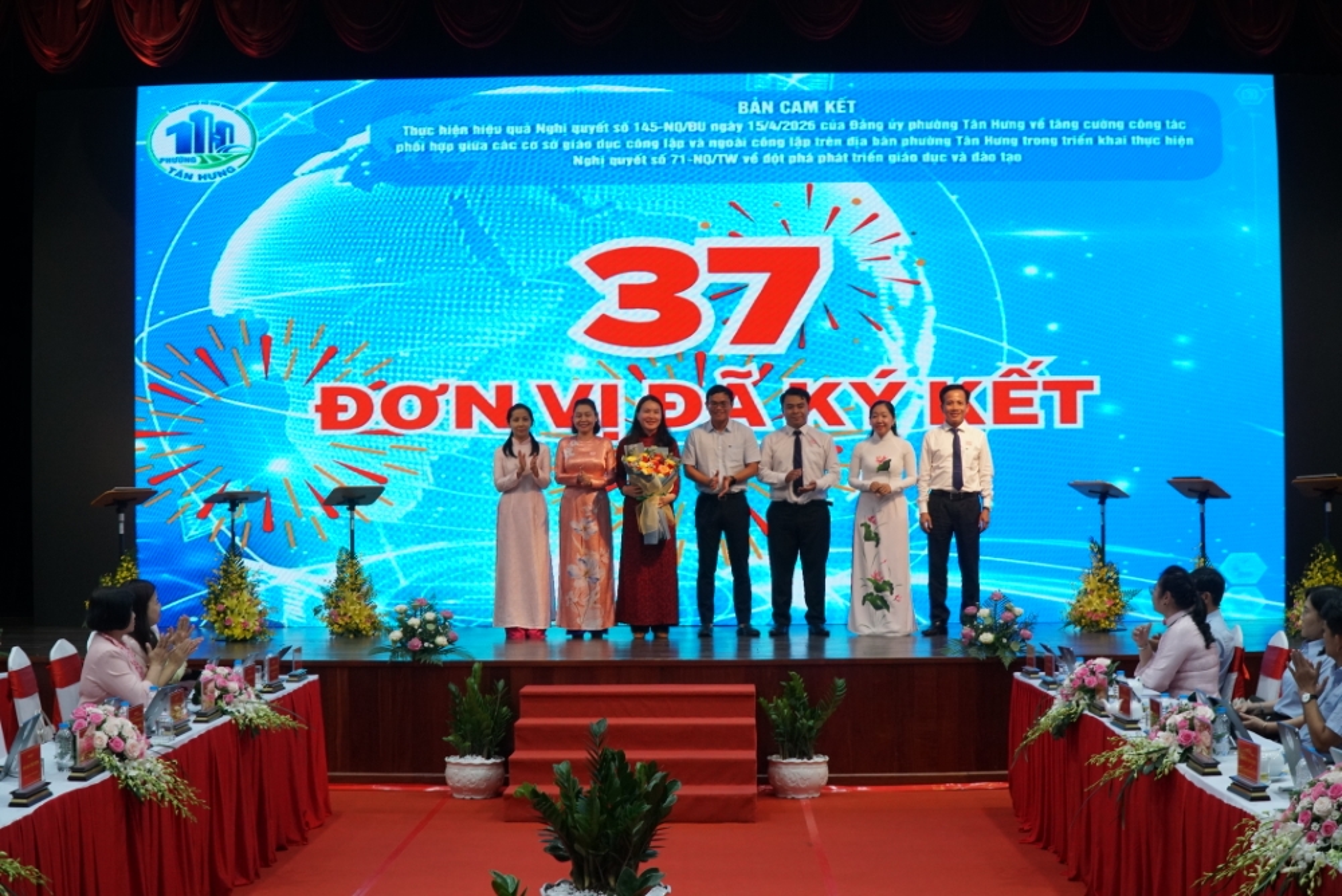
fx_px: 1902
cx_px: 671
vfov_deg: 26.5
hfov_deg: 38.9
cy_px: 448
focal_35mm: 51
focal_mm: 34
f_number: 8
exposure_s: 1/125
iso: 1250
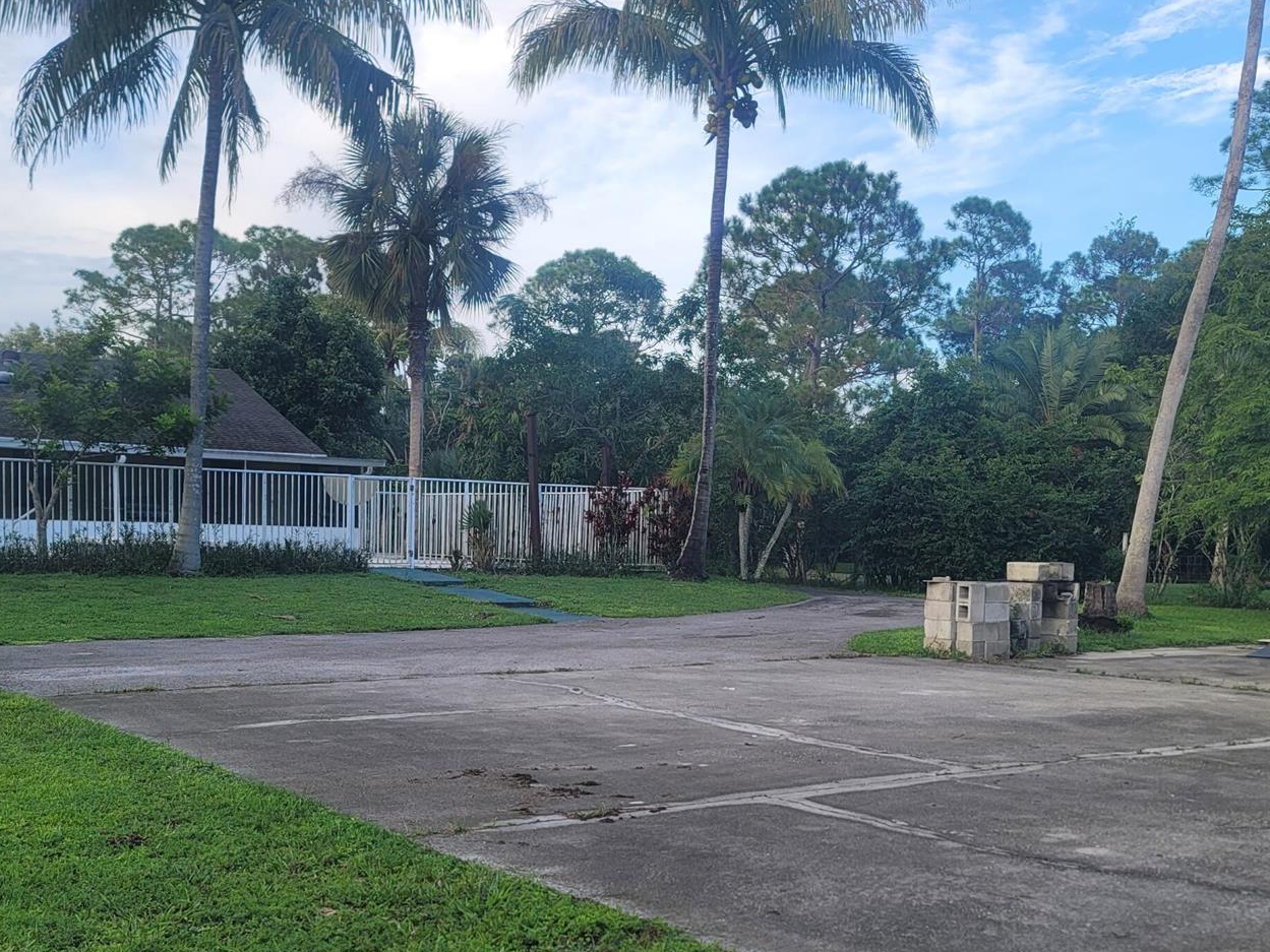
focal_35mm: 41
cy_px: 598
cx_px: 562
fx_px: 1504
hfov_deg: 45.7
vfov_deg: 34.9
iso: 20
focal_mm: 7
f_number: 1.8
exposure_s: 1/192
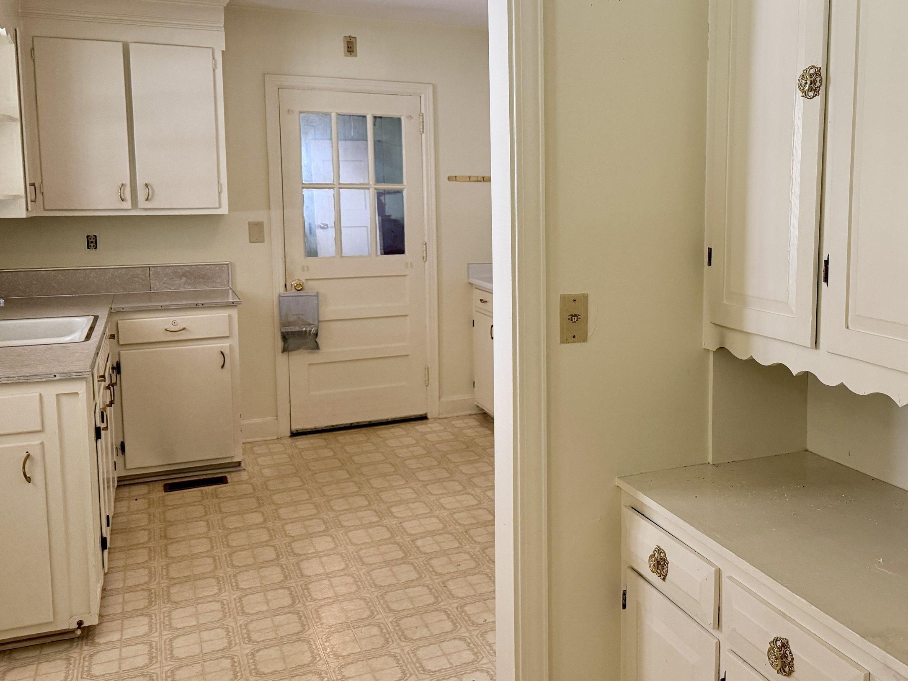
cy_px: 283
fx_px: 892
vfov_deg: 41.7
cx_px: 624
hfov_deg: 52.6
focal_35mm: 34
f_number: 1.78
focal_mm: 6.76
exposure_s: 1/120
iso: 250
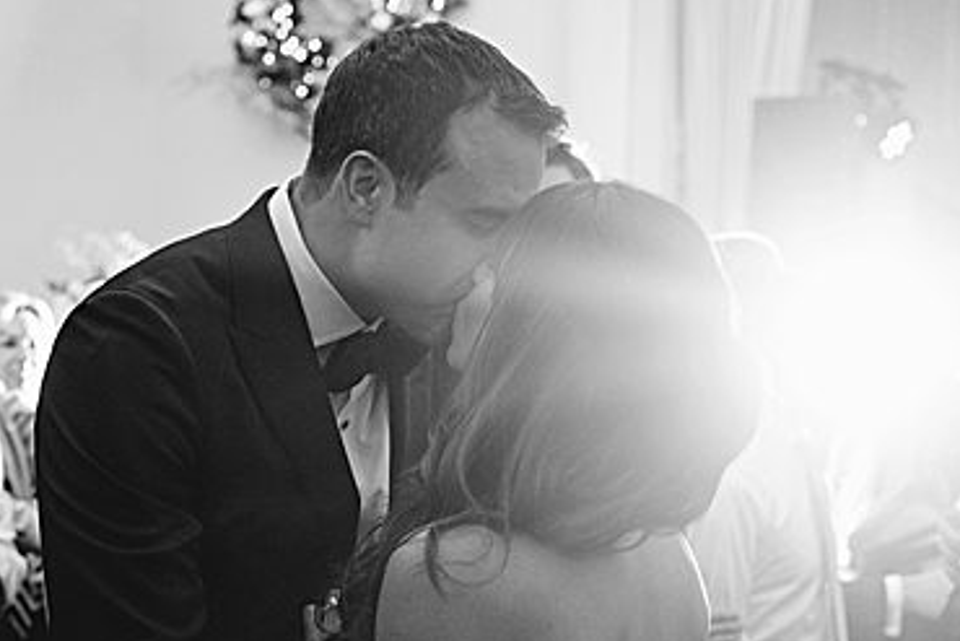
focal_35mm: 89
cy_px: 702
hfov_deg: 22.9
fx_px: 2374
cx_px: 509
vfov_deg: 15.0
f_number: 2.2
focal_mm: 35
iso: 640
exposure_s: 1/125
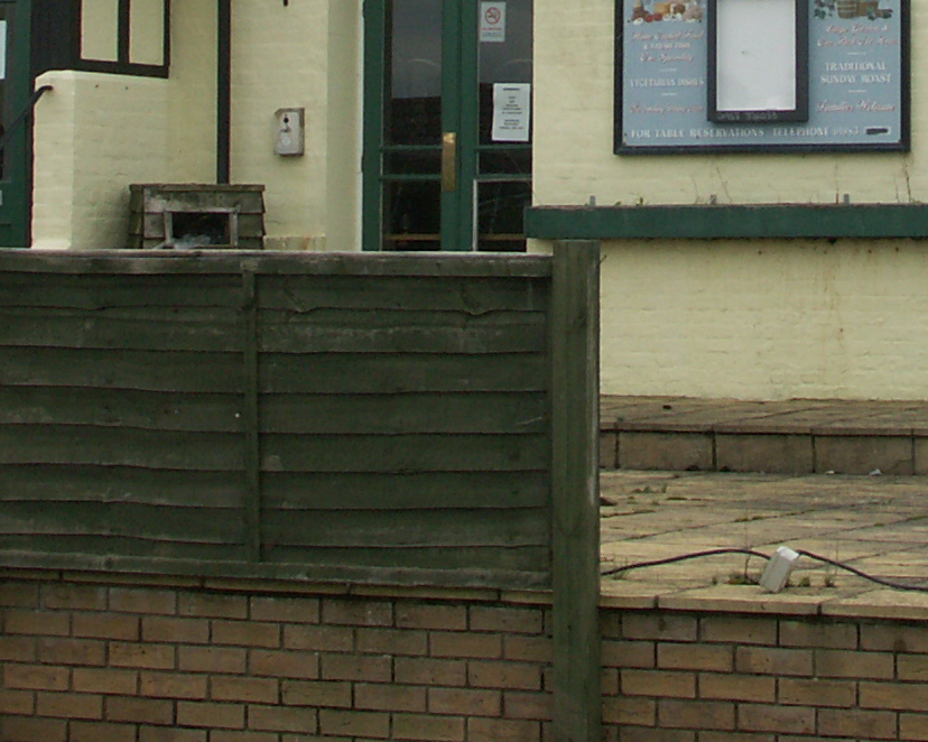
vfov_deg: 11.7
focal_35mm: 127
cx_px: 693
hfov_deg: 15.1
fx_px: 3487
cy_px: -302
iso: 64
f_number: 5.6
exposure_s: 1/80
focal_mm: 8.6
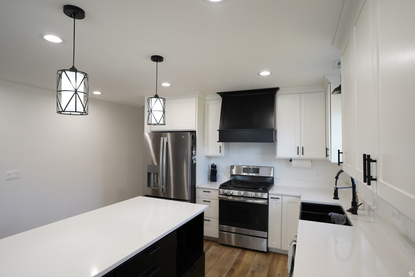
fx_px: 231
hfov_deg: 83.9
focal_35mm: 20
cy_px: 138
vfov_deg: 62.0
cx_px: 208
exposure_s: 1/125
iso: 500
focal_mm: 20
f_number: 3.5
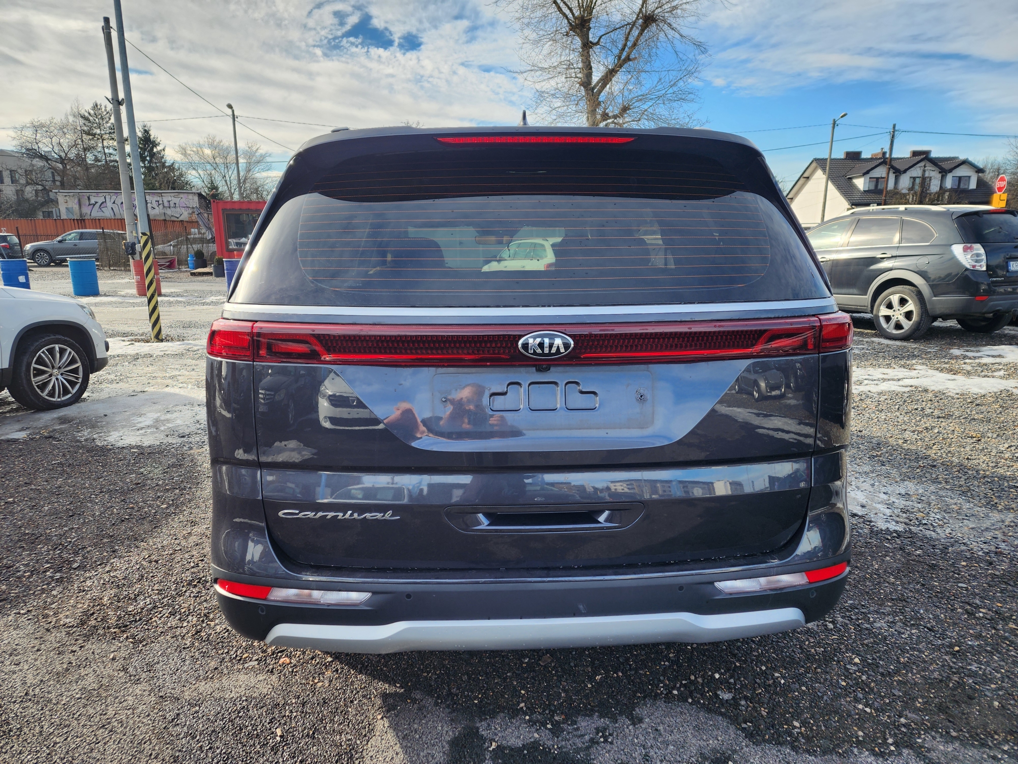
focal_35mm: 23
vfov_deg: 58.9
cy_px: 382
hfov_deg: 73.9
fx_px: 676
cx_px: 509
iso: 12
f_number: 1.8
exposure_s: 1/358
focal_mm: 6.4
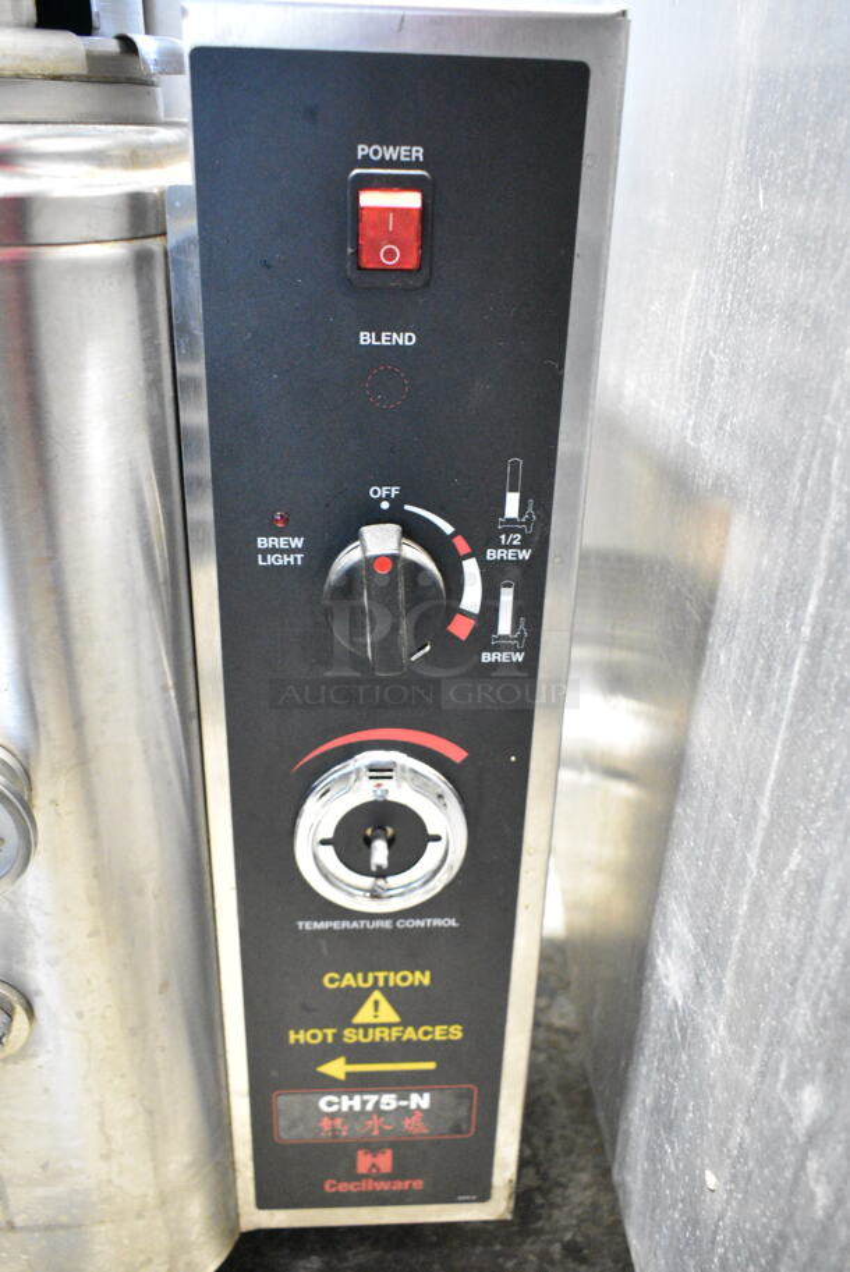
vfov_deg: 61.9
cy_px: 636
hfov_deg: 43.7
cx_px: 425
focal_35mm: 30
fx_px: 1061
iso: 6400
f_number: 5
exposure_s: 1/100
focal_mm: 20
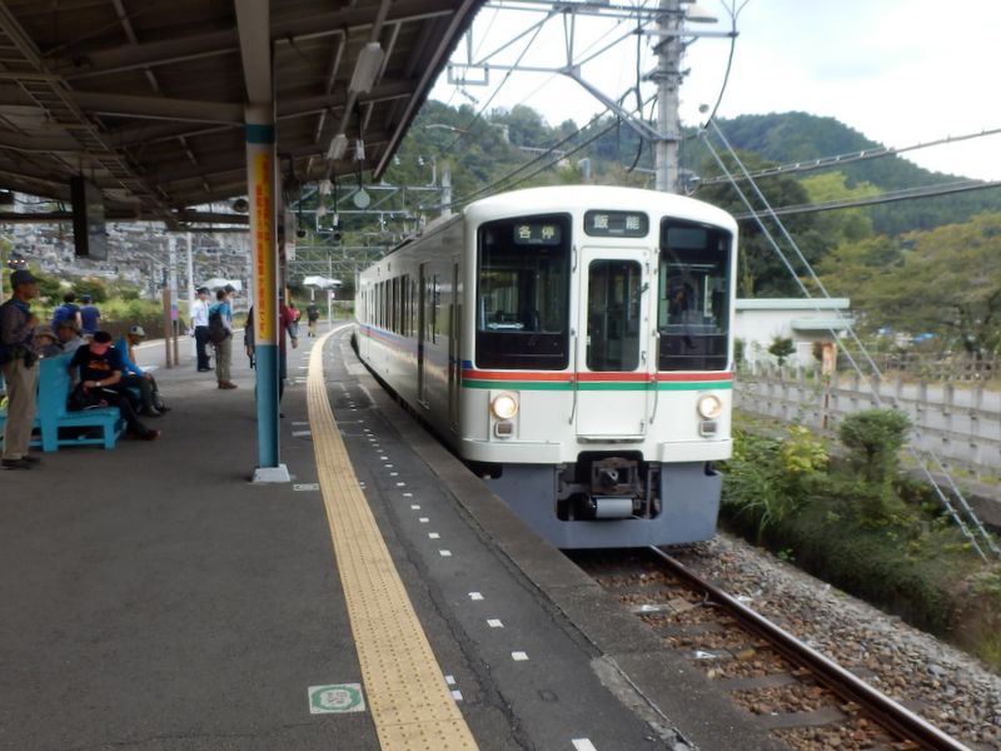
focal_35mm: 24
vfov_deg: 56.8
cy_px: 376
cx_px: 500
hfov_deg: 71.6
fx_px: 694
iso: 80
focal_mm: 4.2
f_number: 3
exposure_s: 1/160
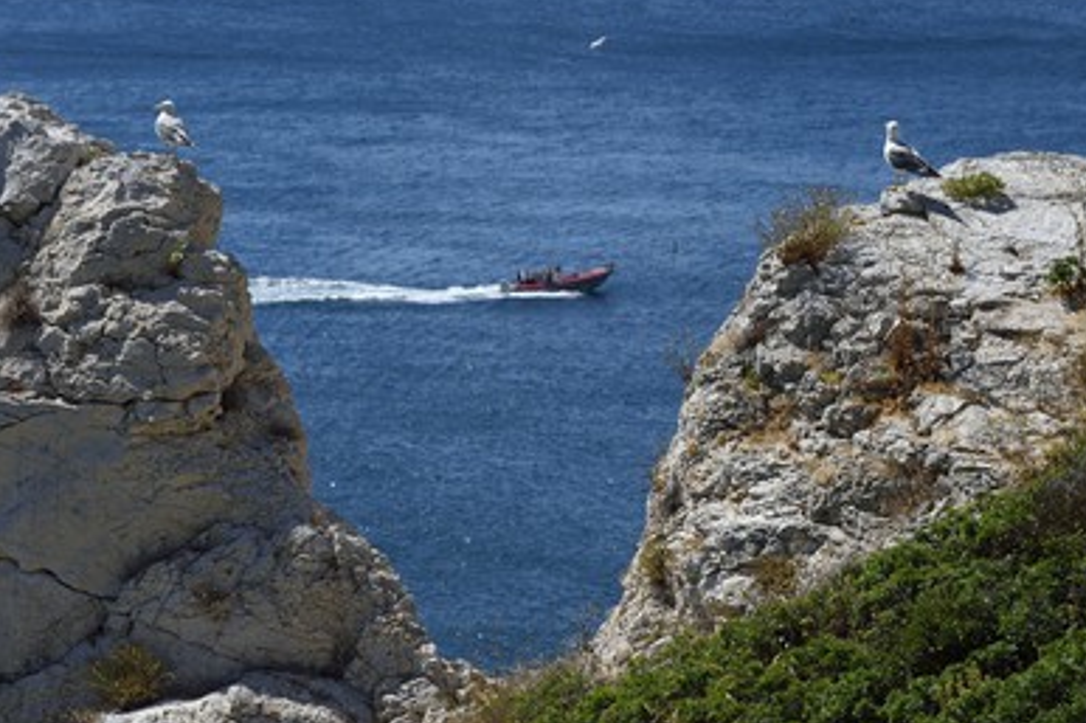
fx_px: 5246
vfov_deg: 7.9
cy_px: 354
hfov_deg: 11.8
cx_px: 543
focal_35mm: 174
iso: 200
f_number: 9
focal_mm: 160
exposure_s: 1/400
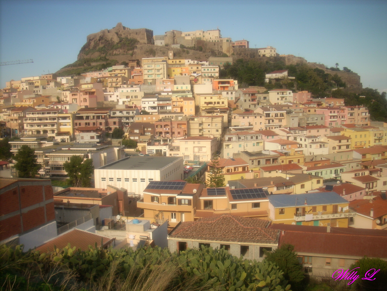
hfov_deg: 50.1
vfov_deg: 38.7
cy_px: 146
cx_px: 194
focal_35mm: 37
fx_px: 414
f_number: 5.6
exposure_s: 1/239
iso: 64
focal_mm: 6.2
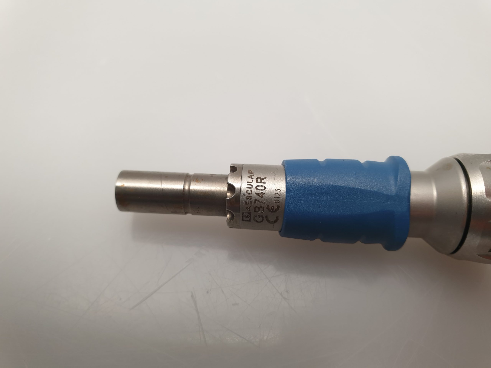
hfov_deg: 67.3
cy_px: 184
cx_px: 246
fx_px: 369
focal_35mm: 26
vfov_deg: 53.1
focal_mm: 4.3
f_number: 2.4
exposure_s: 1/50
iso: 100
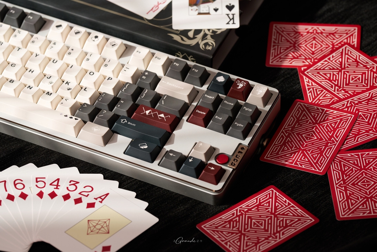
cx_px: 188
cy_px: 126
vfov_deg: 8.4
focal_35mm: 164
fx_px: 1718
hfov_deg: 12.5
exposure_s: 1/50
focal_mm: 164
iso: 320
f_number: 6.3
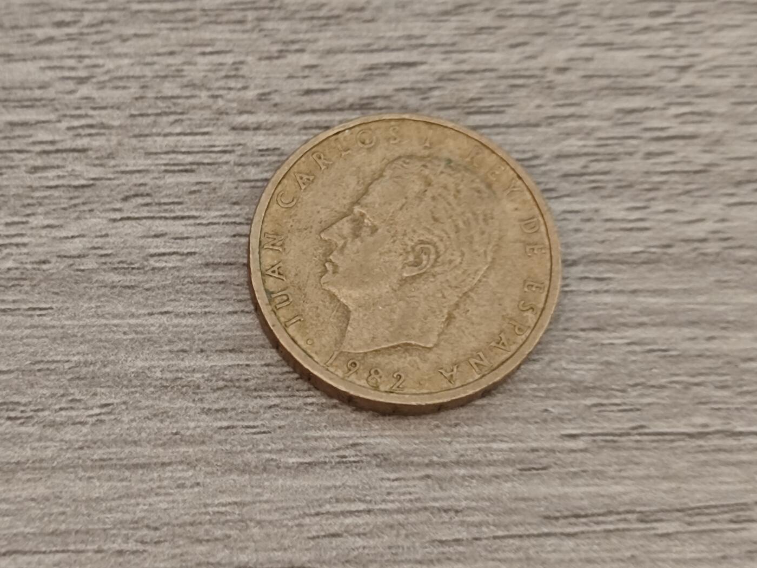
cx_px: 378
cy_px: 284
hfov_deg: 26.0
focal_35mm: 75
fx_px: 1640
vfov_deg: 19.6
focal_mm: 8.7
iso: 640
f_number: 1.9
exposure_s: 1/42.9
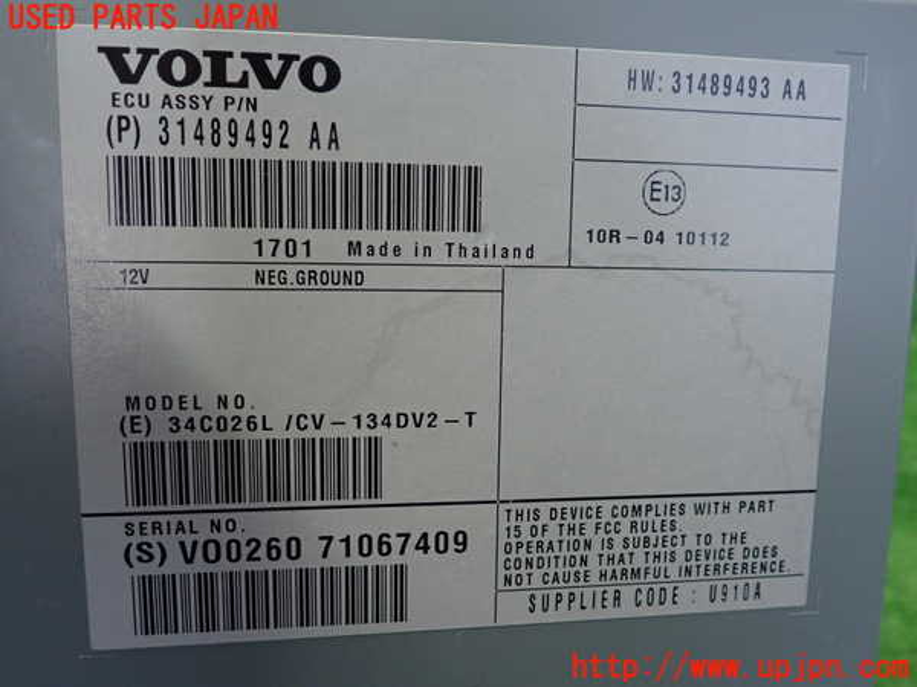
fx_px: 795
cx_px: 458
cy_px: 344
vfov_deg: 46.8
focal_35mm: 30
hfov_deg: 60.0
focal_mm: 5.5
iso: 320
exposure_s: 1/125
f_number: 2.3
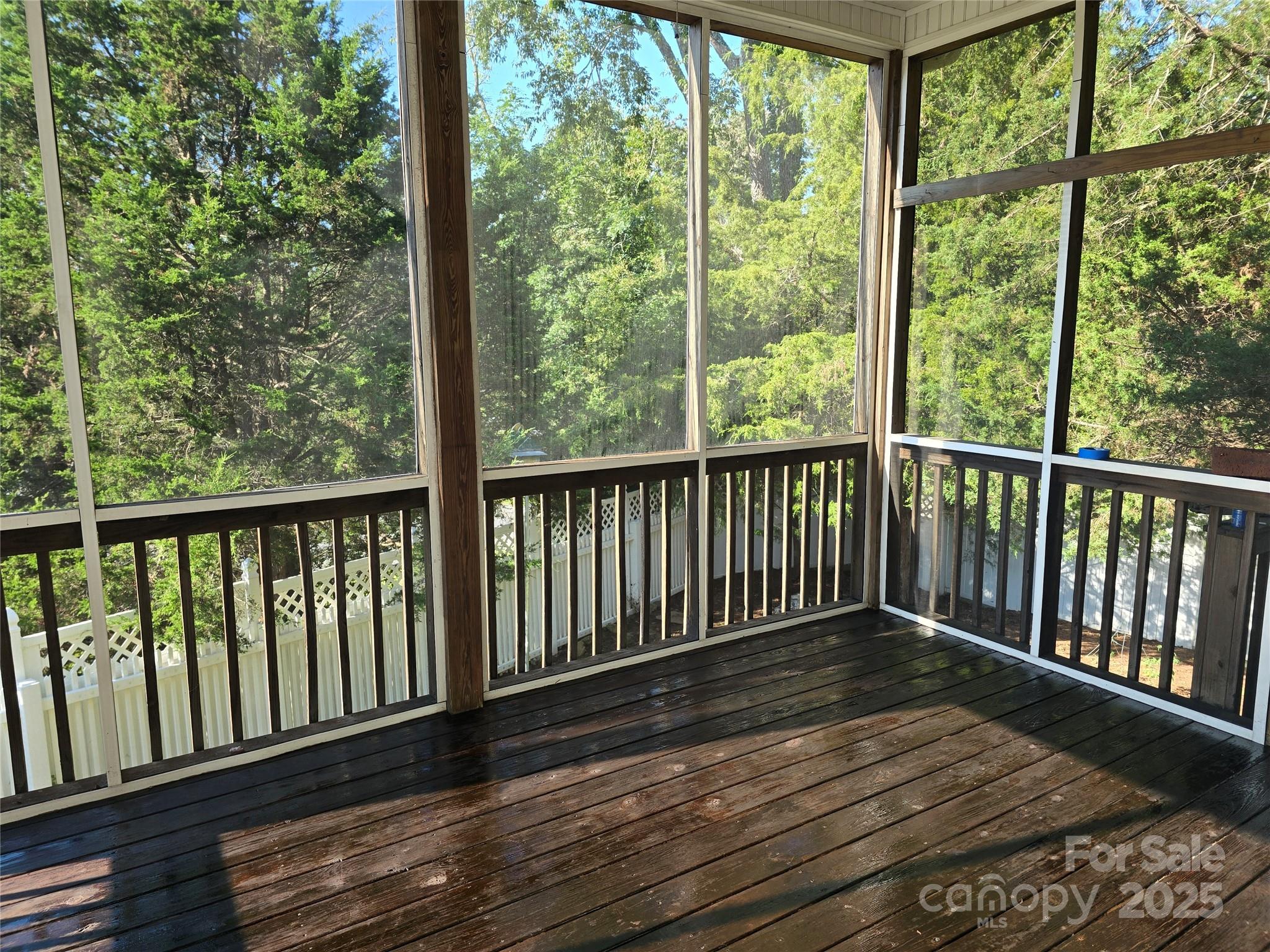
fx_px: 844
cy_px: 476
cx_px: 635
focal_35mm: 23
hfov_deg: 73.9
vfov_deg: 58.9
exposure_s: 1/180
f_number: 1.7
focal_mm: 6.3
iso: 32
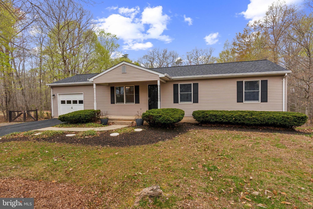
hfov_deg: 84.0
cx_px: 156
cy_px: 104
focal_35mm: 20
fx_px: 174
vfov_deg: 61.9
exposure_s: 1/125
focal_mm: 20
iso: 250
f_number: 10
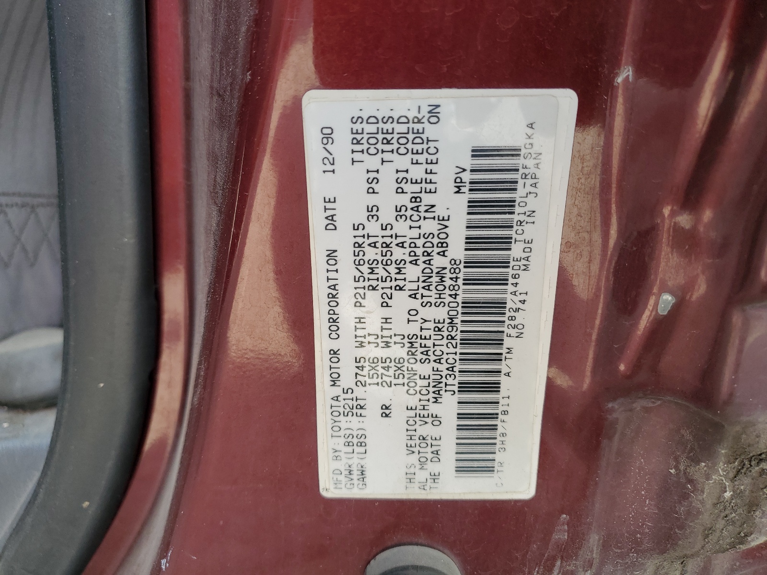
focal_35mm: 26
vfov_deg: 53.1
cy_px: 288
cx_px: 384
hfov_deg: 67.3
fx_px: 576
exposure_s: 1/312
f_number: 1.5
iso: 50
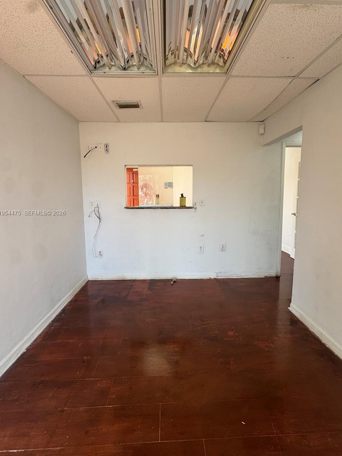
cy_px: 213
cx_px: 173
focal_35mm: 15
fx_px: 198
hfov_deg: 81.7
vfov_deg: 98.0
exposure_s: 1/99
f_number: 2.2
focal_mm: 2.22
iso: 40
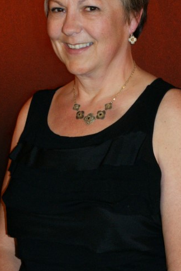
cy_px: 108
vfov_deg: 26.0
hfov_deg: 17.5
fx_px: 586
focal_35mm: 78
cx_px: 102
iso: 800
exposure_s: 1/60
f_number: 5.6
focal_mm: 35
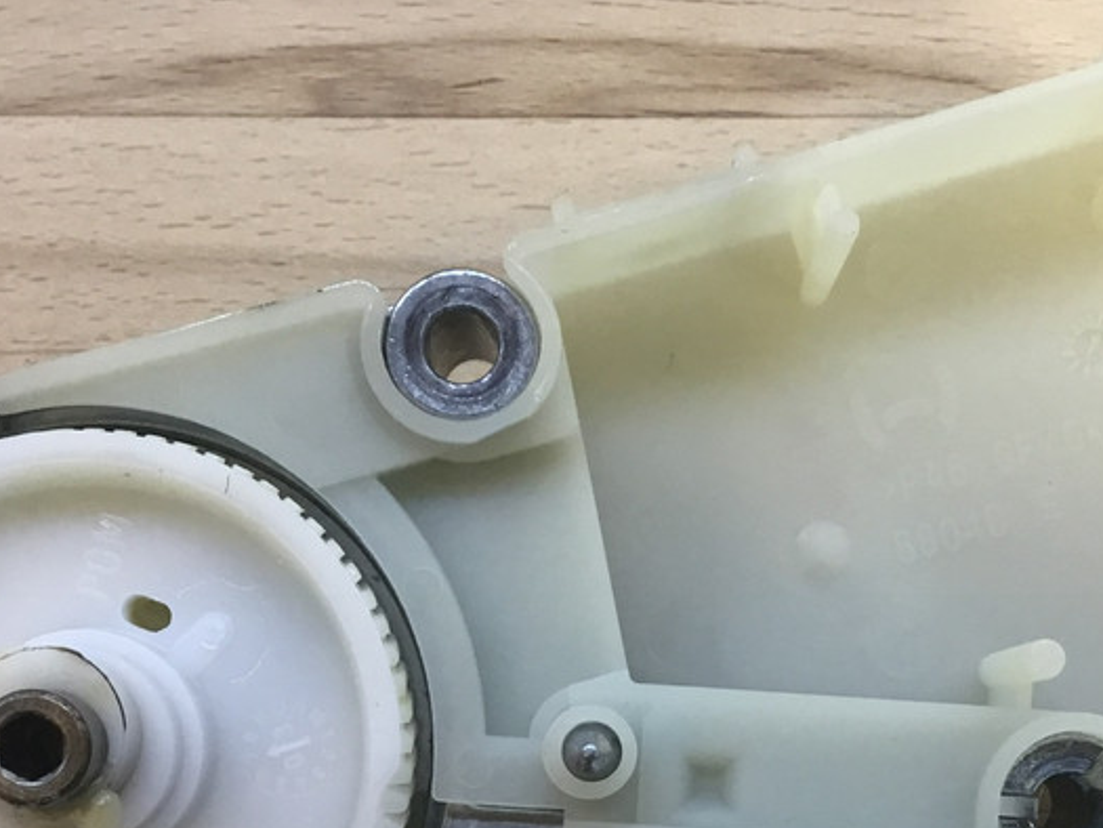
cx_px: 657
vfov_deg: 22.7
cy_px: 736
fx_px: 2008
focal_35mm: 63
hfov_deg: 30.6
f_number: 2.4
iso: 100
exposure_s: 1/33
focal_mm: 3.3
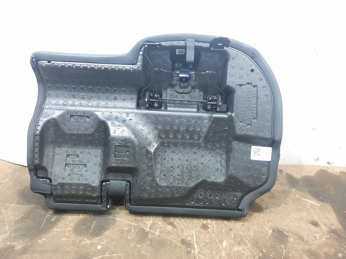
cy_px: 130
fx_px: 250
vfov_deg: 54.9
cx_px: 173
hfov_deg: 69.4
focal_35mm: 25
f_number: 2
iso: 400
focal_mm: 4.6
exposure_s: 1/25
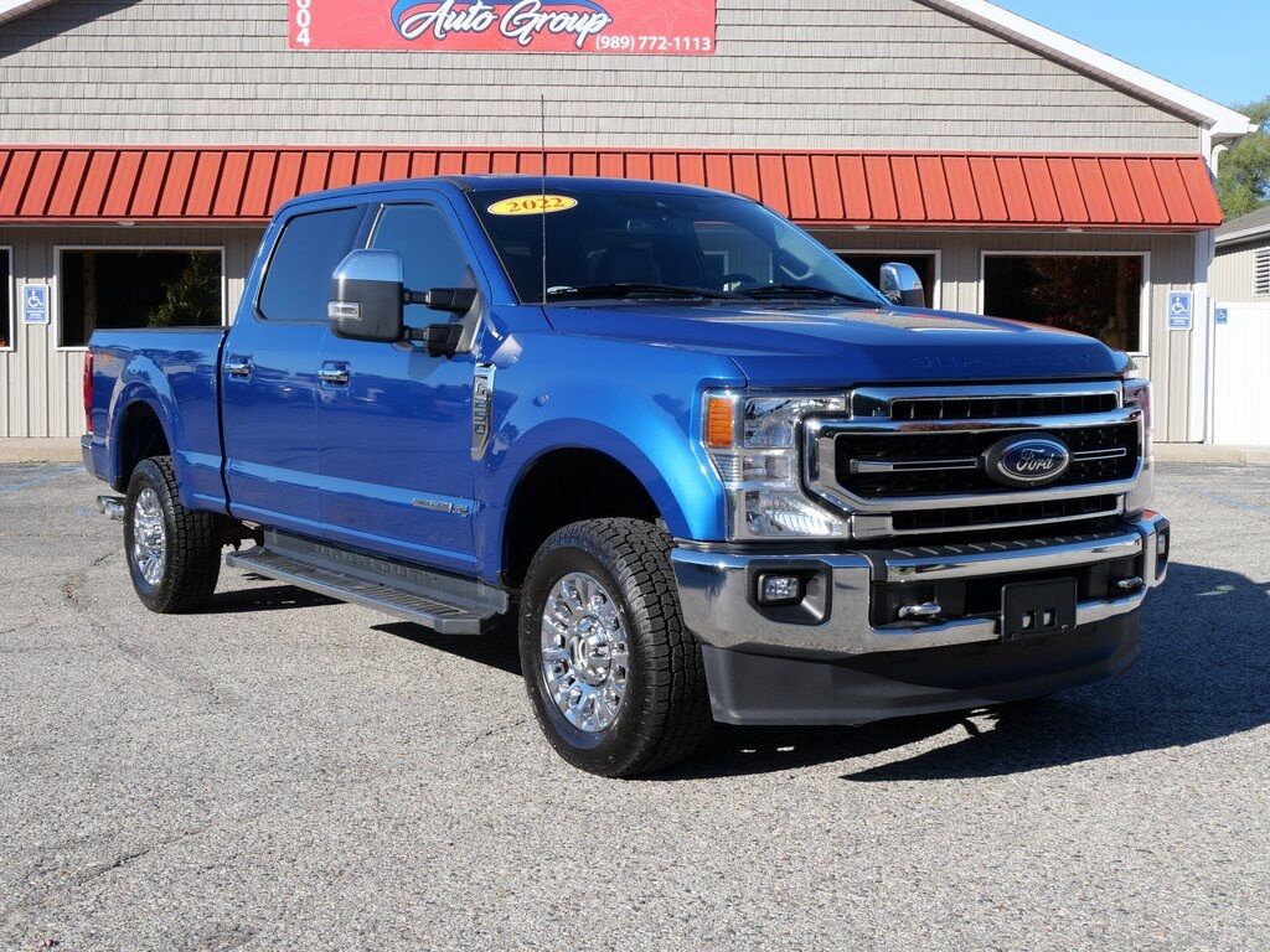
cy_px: 476
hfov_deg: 41.2
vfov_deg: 31.5
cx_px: 635
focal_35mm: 46
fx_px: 1688
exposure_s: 1/320
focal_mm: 23
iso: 200
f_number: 8
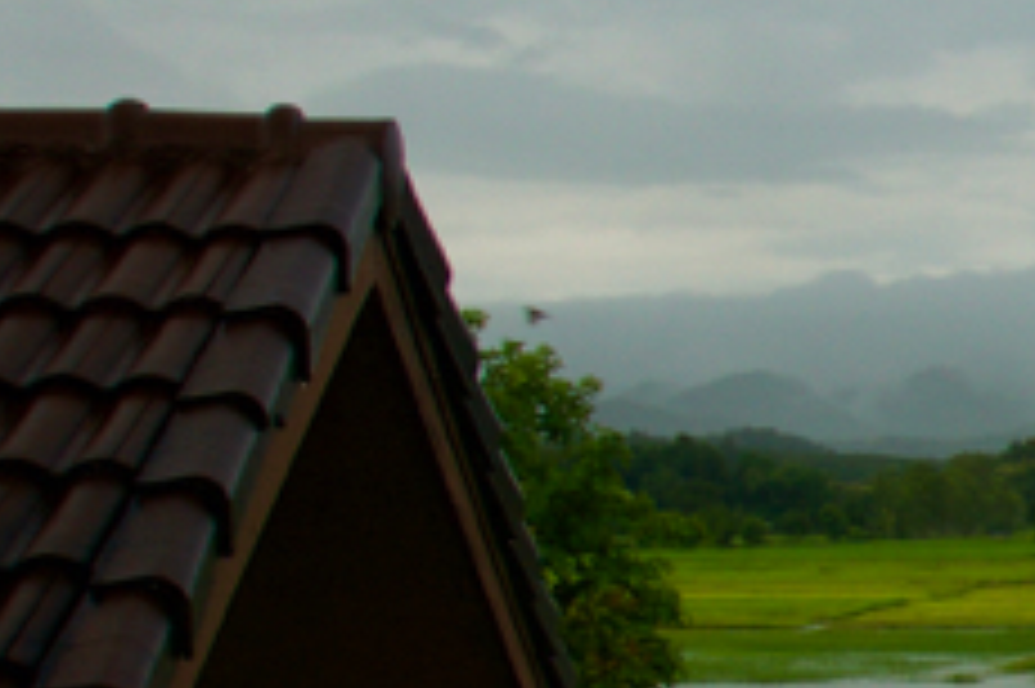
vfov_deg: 12.7
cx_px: 2295
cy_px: 630
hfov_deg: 14.5
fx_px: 3074
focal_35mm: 107
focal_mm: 16
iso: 100
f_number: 8
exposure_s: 1/125
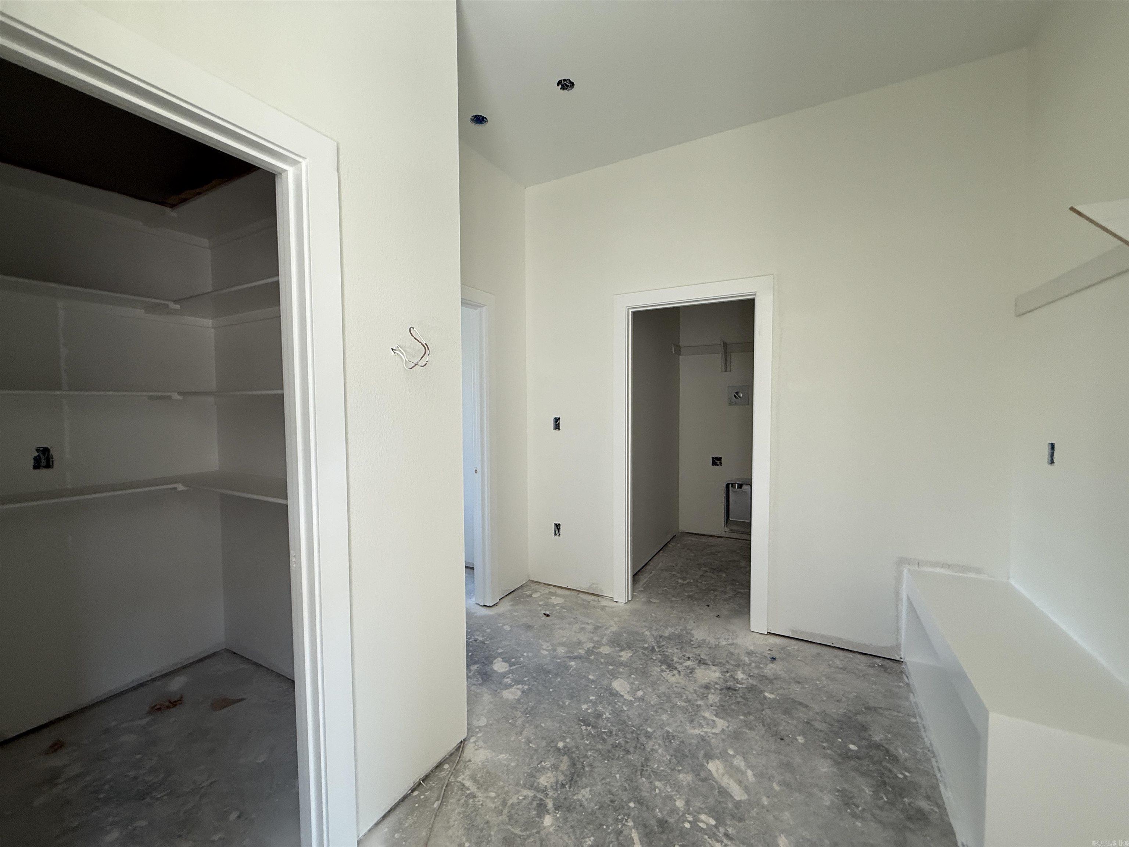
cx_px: 564
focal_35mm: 14
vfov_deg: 85.7
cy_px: 424
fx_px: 457
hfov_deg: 102.1
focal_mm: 2.22
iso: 160
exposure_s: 1/99
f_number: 2.2
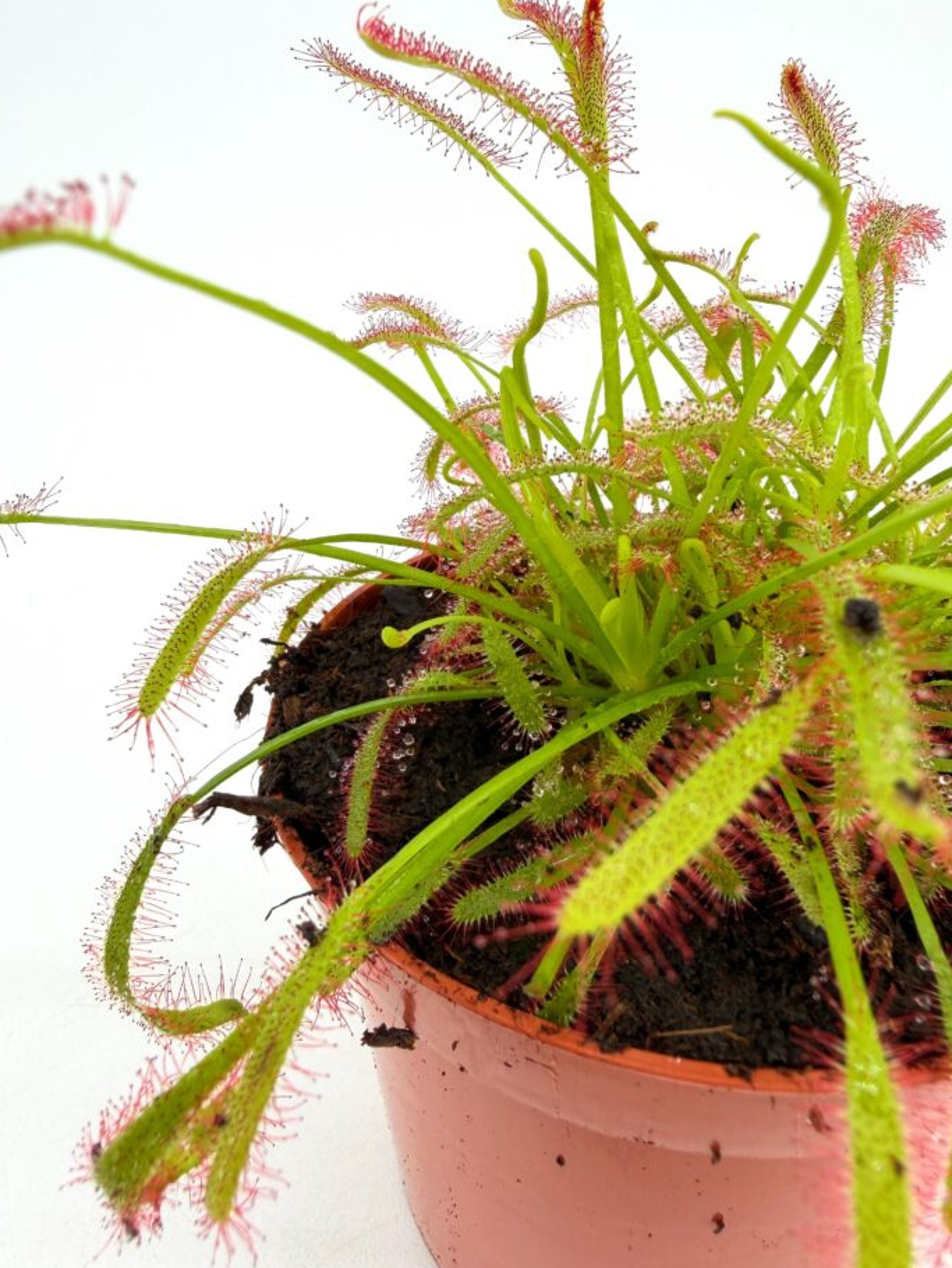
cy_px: 592
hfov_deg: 51.4
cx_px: 473
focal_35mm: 27
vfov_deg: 65.2
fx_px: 990
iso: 40
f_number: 2.2
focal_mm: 2.22
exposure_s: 1/195
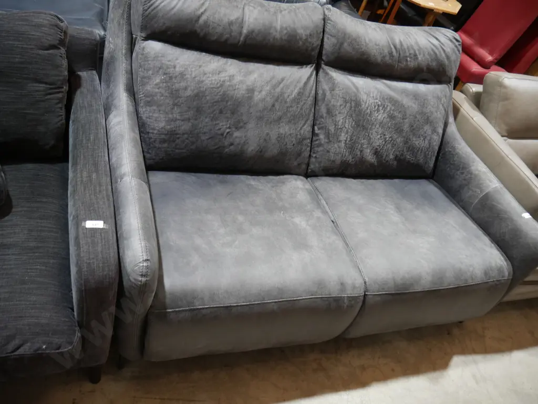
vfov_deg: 49.8
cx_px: 269
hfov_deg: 63.4
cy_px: 202
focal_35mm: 28
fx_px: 435
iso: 500
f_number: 3.5
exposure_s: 1/60
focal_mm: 14
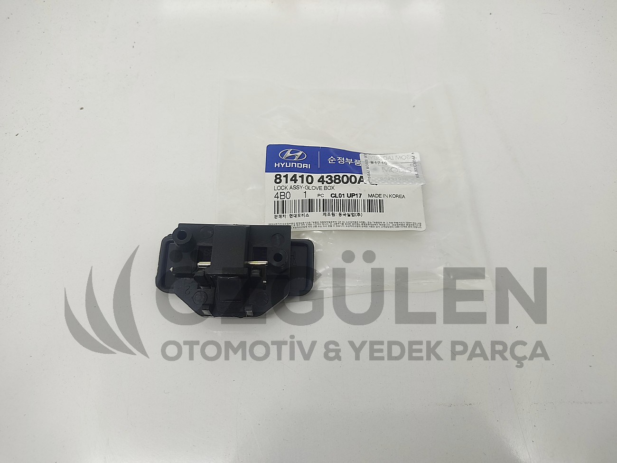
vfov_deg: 53.1
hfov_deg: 67.3
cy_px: 232
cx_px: 308
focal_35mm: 26
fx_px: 463
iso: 173
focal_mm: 4.74
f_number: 1.79
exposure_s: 1/100
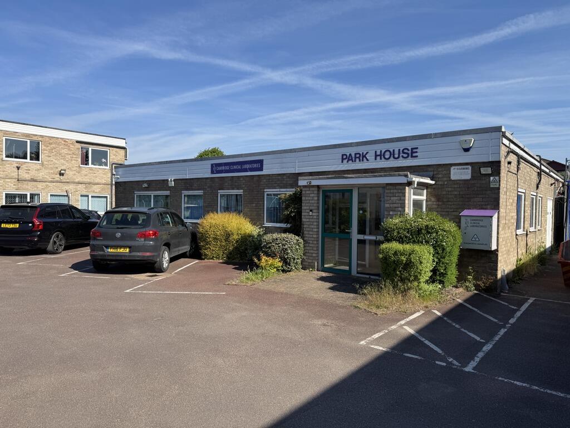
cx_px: 285
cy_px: 214
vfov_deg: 56.8
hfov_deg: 71.6
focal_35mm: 24
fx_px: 395
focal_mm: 6.76
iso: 80
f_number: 1.78
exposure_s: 1/4608
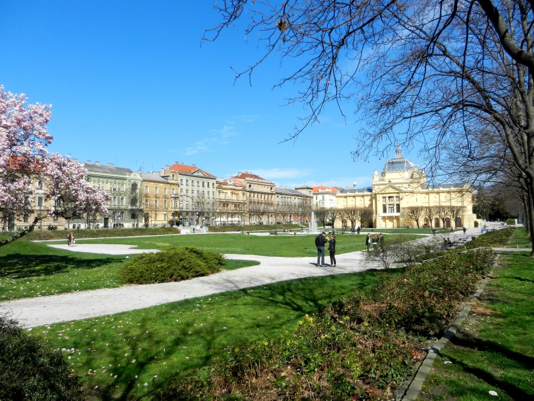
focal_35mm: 25
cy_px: 200
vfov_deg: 54.9
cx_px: 267
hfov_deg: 69.4
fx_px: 386
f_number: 3.5
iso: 160
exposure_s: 1/1600
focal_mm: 4.5
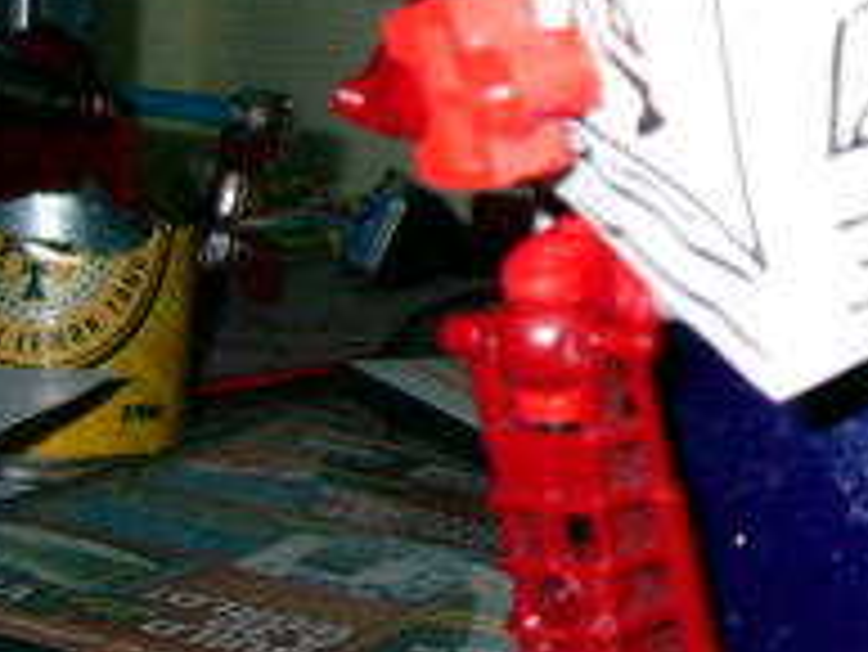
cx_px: 976
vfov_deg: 12.7
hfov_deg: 16.4
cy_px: 45
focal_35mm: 116
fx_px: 2911
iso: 100
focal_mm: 5.8
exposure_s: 1/60
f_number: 2.8
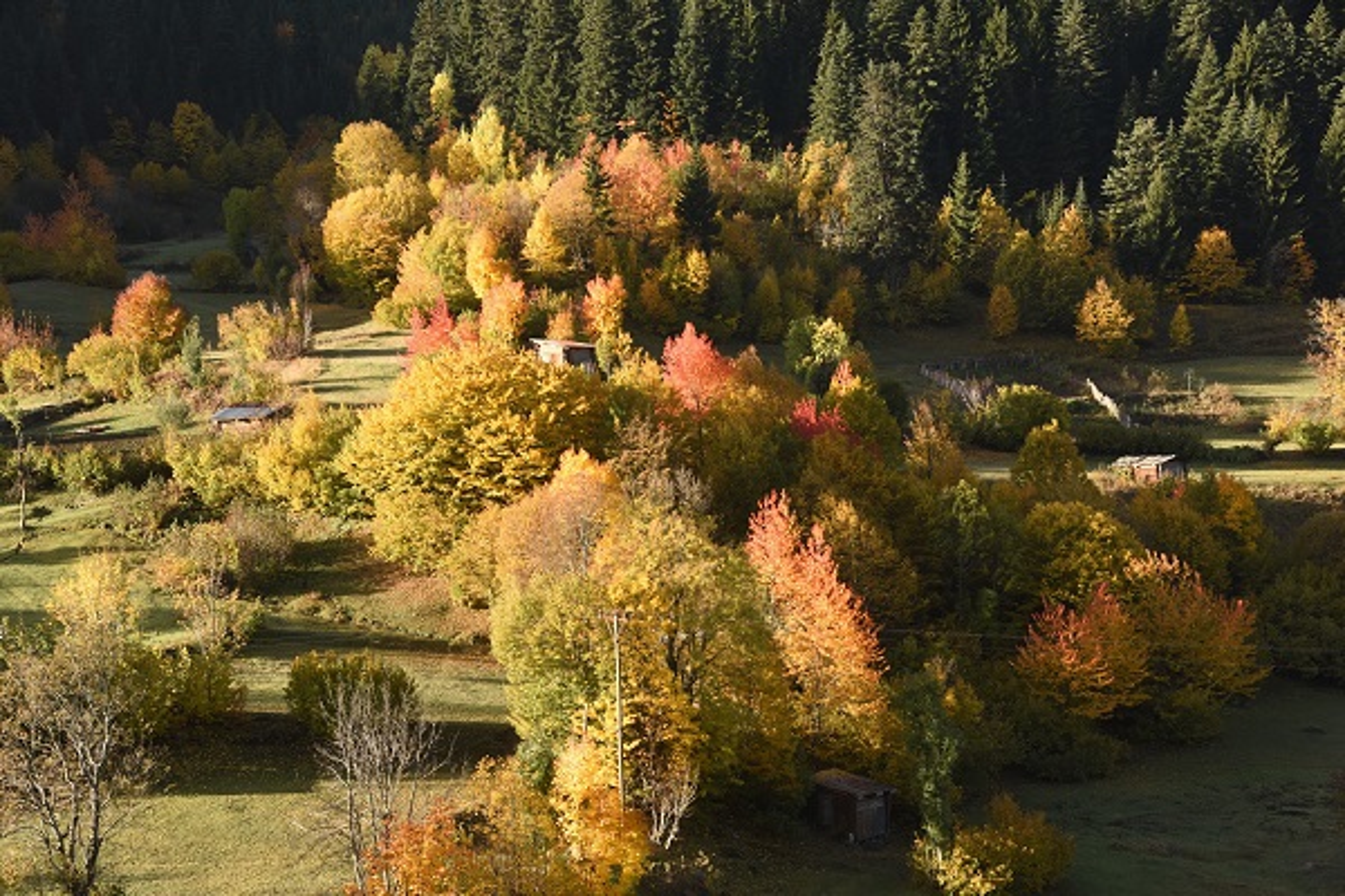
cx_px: 672
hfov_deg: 36.2
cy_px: 448
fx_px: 2055
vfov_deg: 24.6
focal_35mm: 55
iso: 320
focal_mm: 55
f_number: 7.1
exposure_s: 1/200
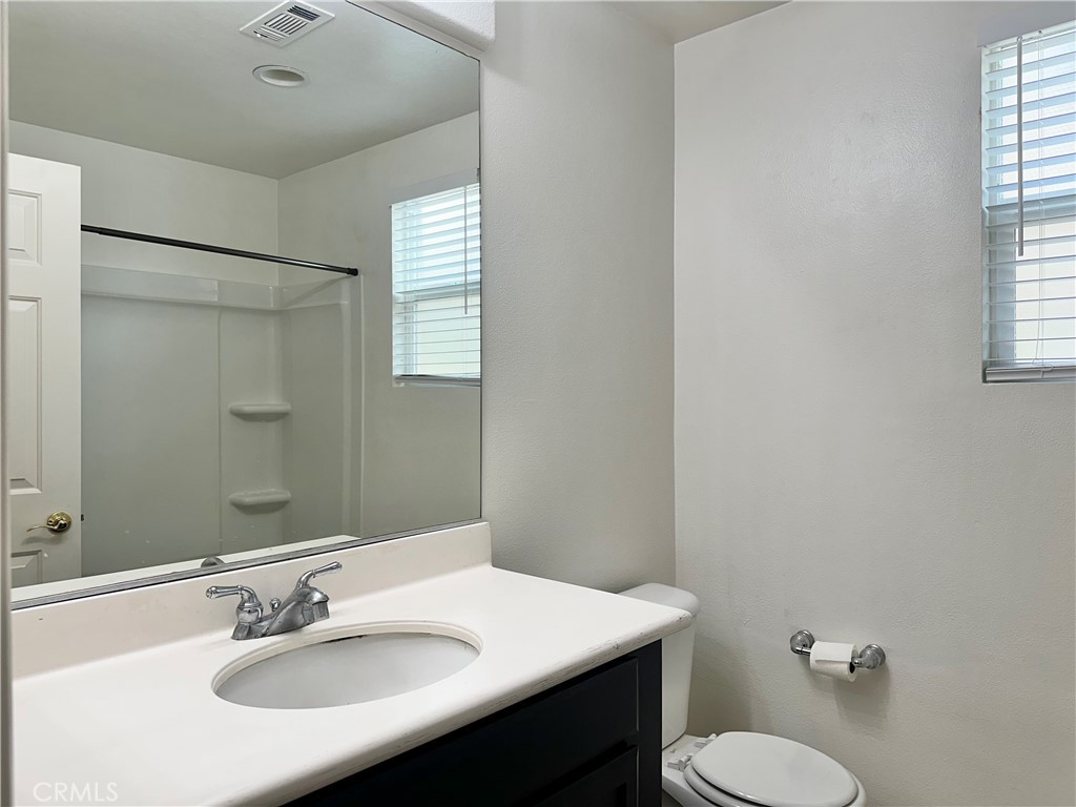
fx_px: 746
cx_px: 538
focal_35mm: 24
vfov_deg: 56.8
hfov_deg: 71.6
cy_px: 404
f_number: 1.78
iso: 64
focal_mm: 6.86
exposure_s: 1/131
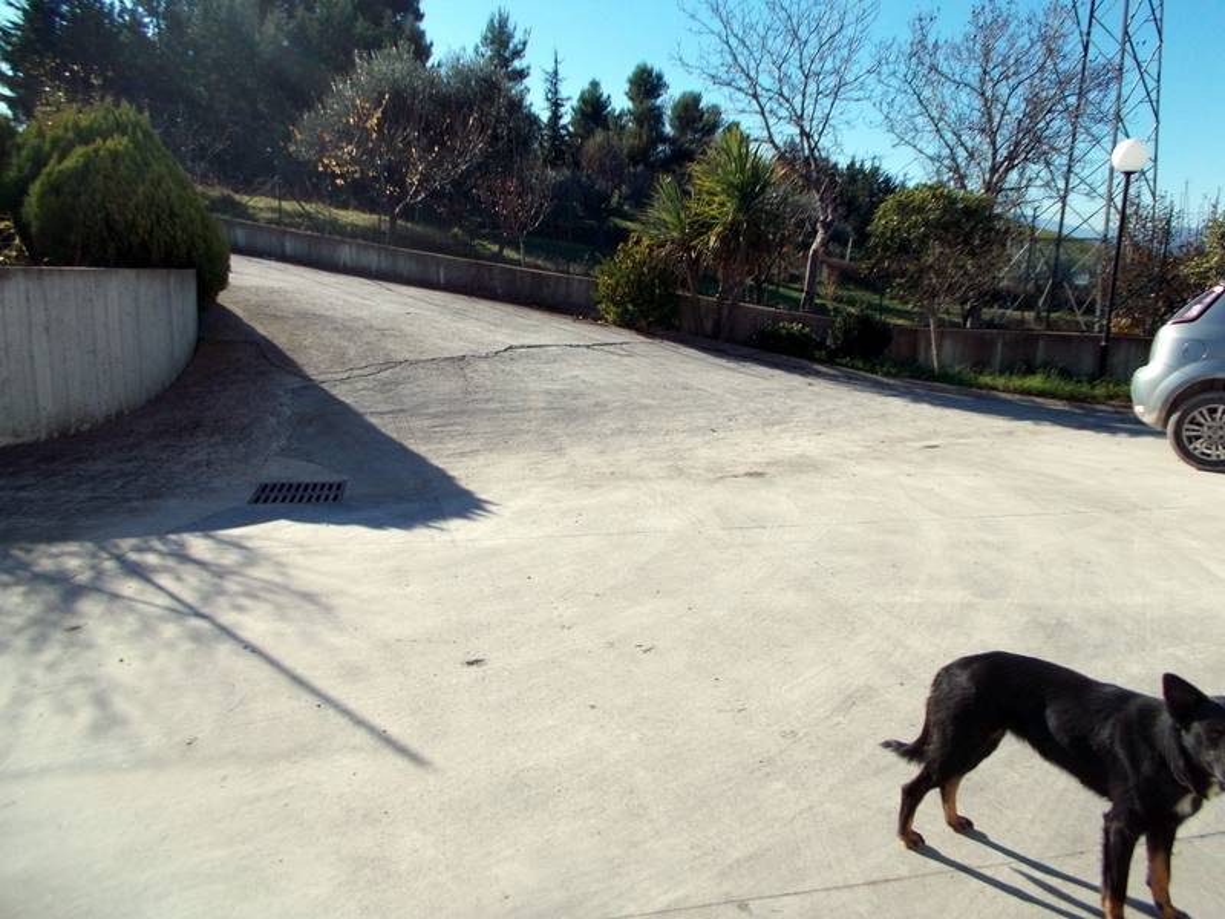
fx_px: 920
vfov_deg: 53.1
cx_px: 612
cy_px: 460
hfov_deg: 67.3
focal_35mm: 26
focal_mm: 4.6
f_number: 8
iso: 80
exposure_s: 1/160
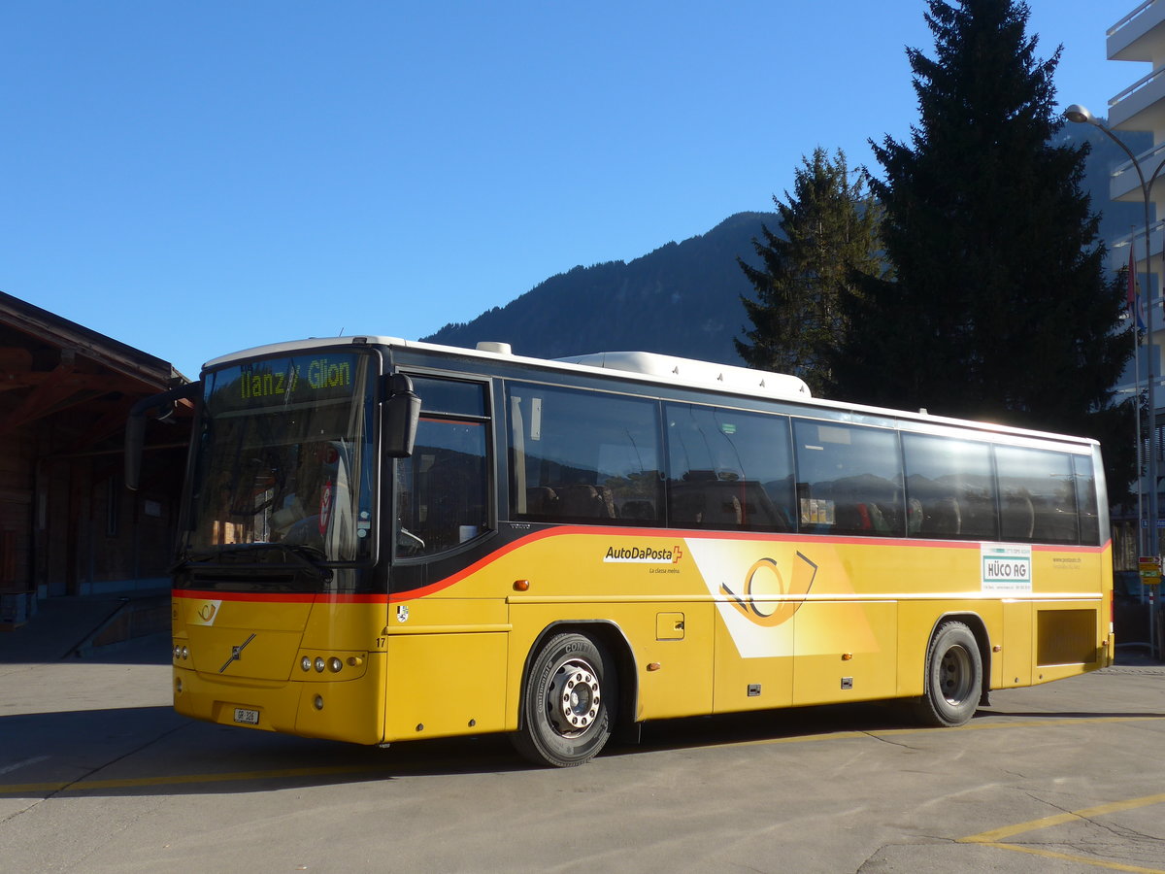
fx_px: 1548
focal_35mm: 46
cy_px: 437
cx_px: 582
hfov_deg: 41.2
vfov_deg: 31.5
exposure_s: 1/1300
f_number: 3
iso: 80
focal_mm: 9.5
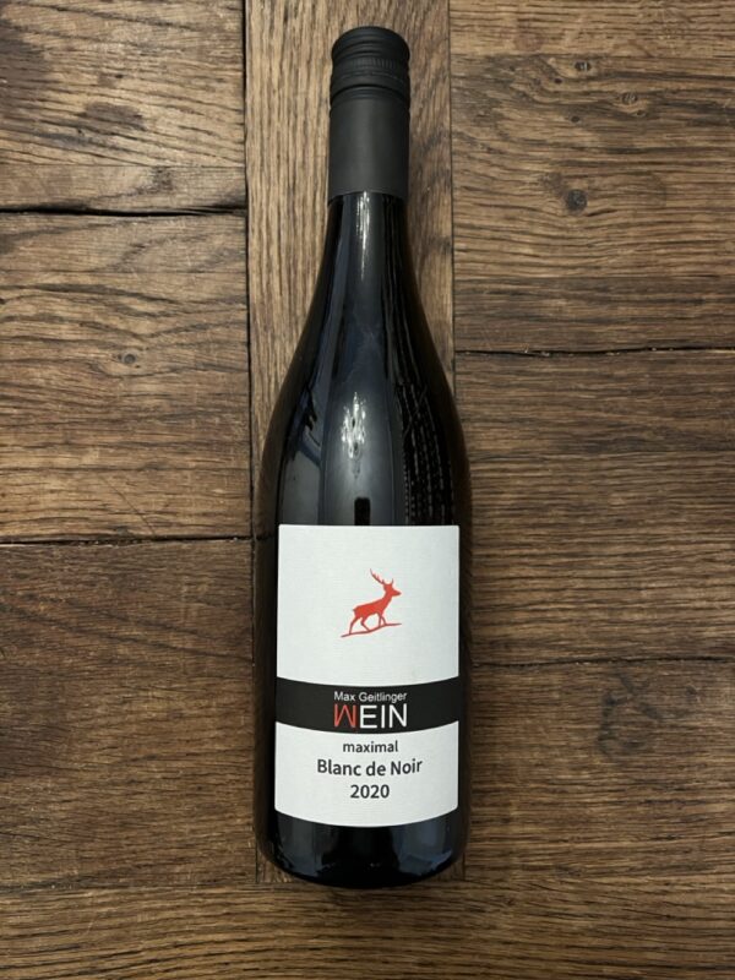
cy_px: 490
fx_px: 736
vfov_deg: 67.3
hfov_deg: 53.1
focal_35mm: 26
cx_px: 368
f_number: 1.6
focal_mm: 5.1
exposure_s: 1/50
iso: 320
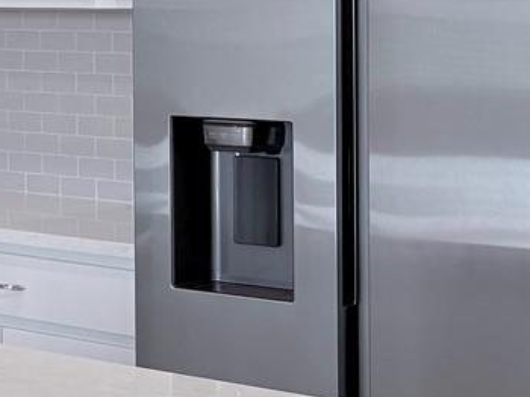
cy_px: -23
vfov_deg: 12.3
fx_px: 1821
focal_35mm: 119
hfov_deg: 14.6
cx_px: -407
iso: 64
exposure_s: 1/120
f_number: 1.6
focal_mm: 5.96
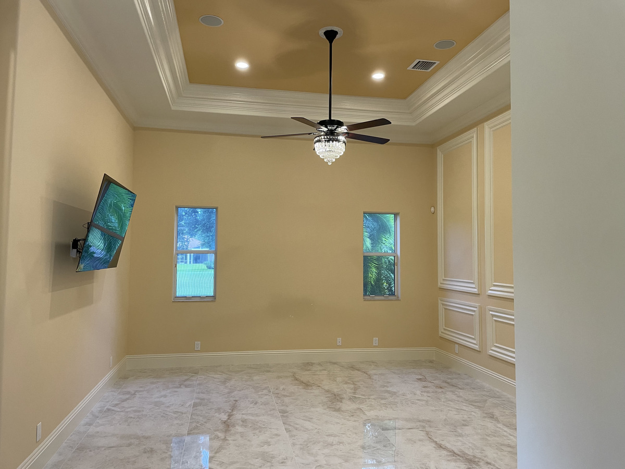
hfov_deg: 67.3
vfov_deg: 53.1
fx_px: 469
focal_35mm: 26
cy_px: 234
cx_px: 312
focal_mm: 4.2
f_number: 1.6
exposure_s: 1/60
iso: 100
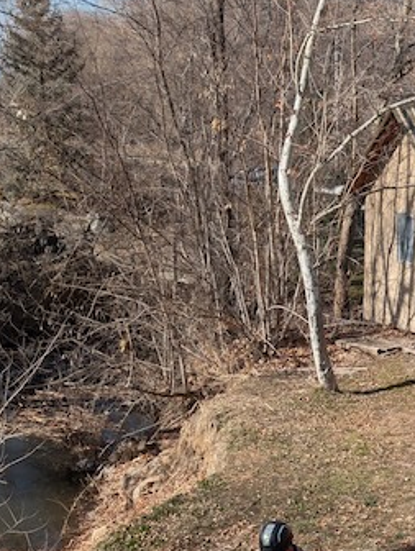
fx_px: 1212
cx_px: 535
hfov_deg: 18.2
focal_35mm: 76
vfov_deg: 24.8
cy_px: 512
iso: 20
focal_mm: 6.9
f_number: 1.68
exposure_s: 1/1047
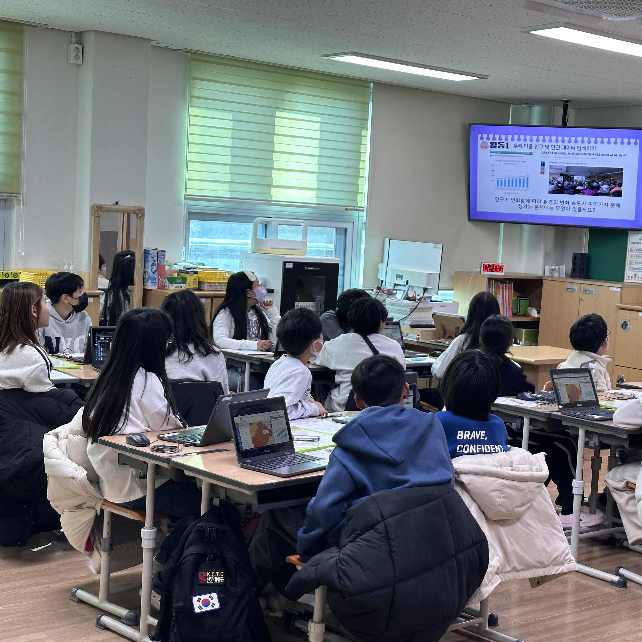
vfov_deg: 30.0
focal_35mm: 57
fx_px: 1196
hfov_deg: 30.0
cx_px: 349
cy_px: 322
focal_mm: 6.86
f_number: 1.78
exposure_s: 1/120
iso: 100
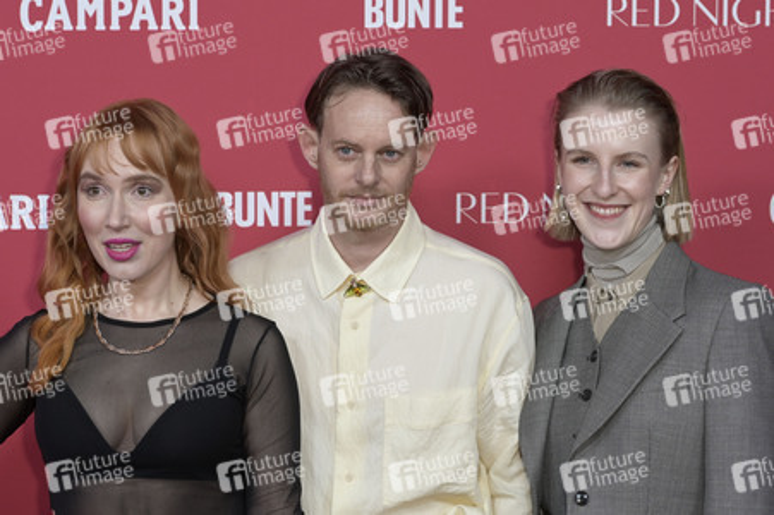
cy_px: 258
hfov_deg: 22.6
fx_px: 1934
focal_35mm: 90
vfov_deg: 15.2
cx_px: 387
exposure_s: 1/400
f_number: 5
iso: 1600
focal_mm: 90
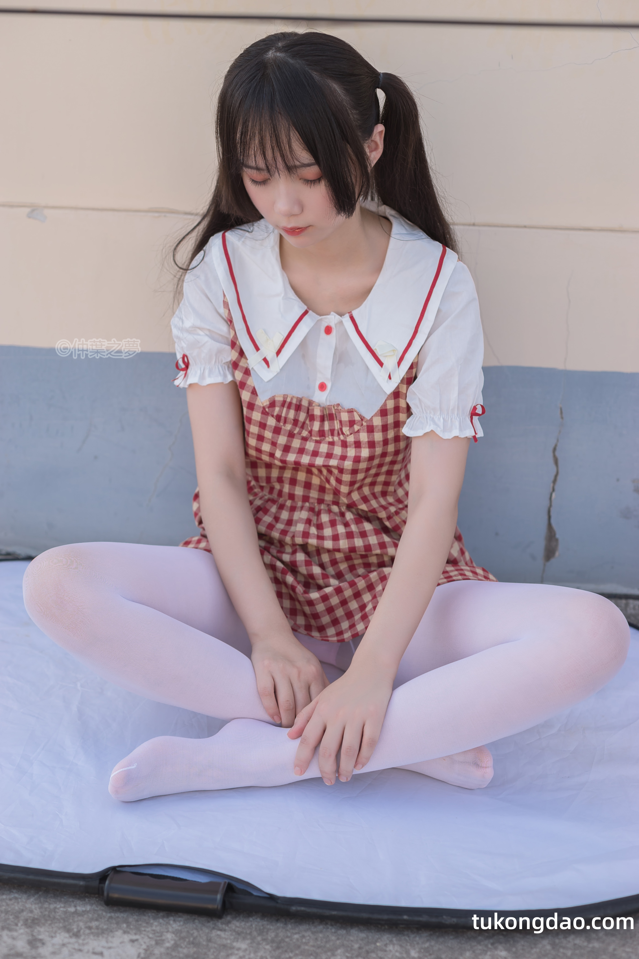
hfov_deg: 27.0
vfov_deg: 39.6
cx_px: 320
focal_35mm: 50
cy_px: 480
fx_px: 1331
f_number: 3.5
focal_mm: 50
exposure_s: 1/500
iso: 100
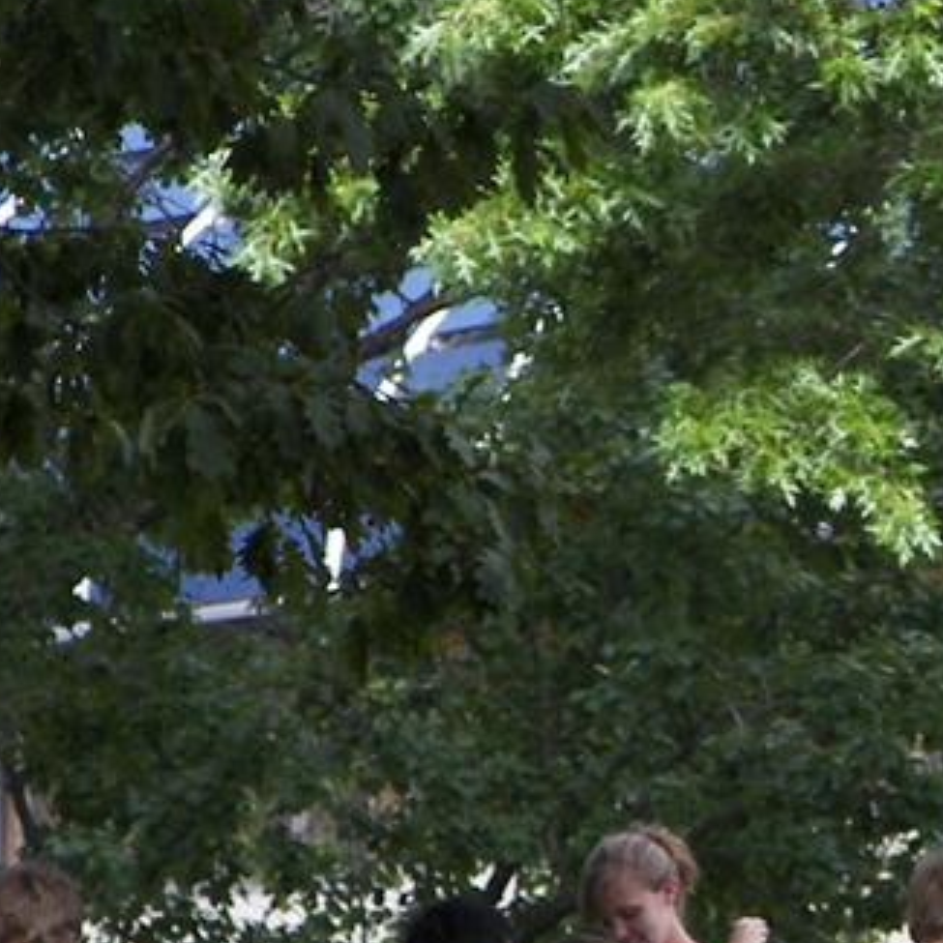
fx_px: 21636
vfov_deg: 2.5
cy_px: 662
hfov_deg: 2.5
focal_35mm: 702
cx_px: 1207
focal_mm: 41.8
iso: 64
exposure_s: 1/200
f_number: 3.6
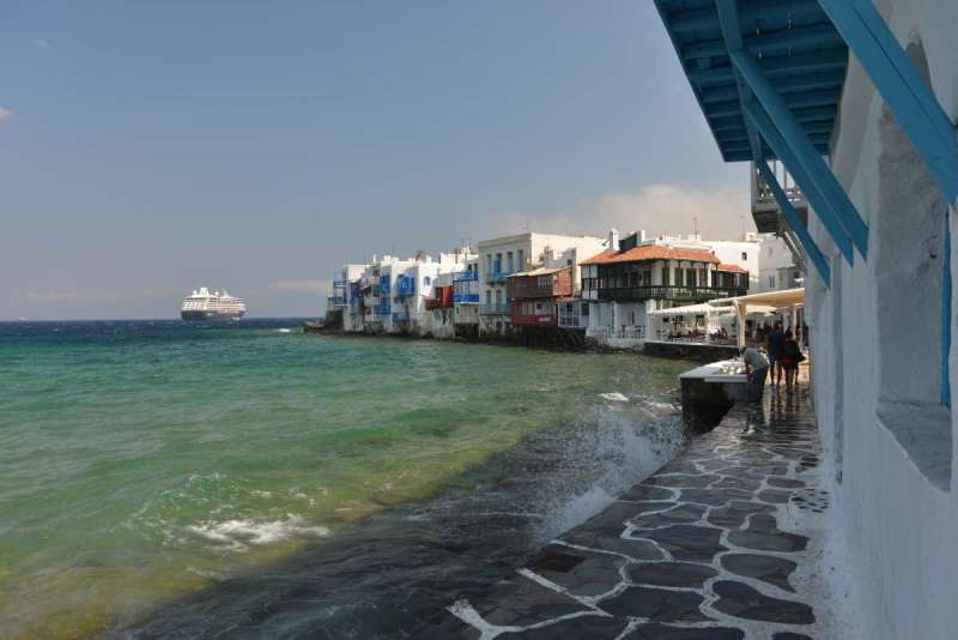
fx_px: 719
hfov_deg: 67.4
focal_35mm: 27
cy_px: 320
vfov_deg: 48.0
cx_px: 479
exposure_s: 1/160
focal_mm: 27
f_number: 6.3
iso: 100
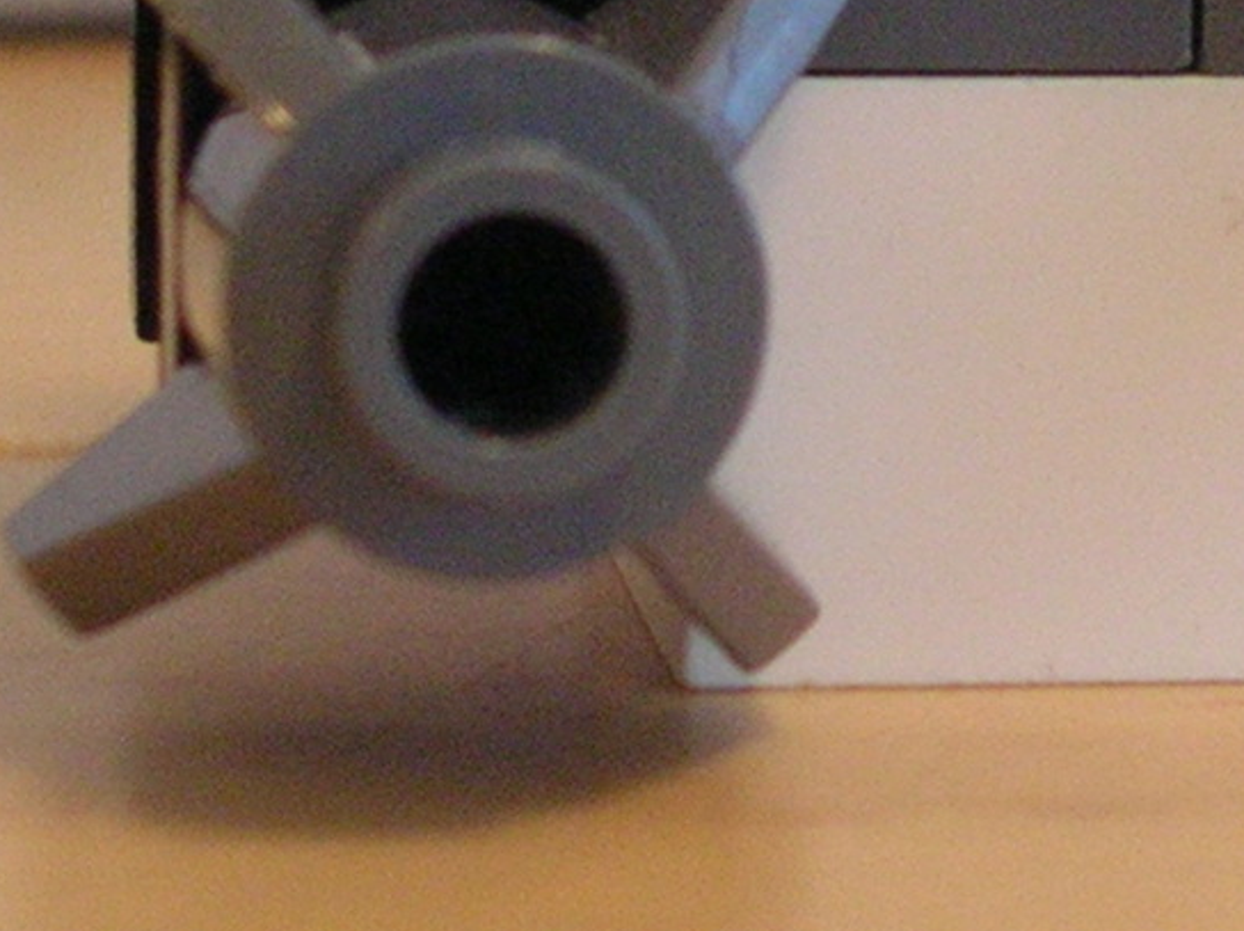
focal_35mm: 244
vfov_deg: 6.0
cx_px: 1178
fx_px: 8761
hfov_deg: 8.1
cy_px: -224
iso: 143
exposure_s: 1/5.8
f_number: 3.5
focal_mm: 9.6
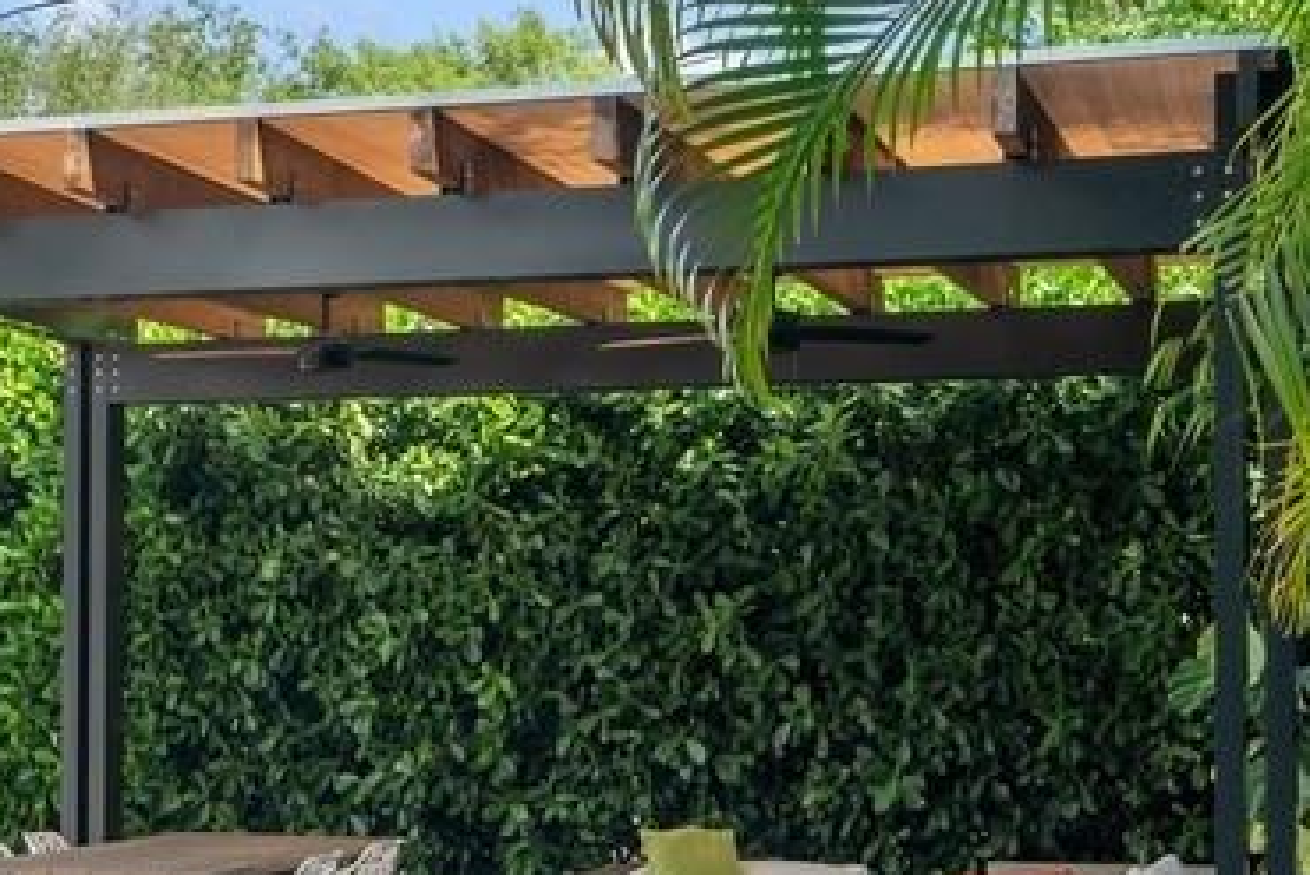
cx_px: 211
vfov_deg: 16.0
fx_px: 3094
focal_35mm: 85
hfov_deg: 23.5
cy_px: 620
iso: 200
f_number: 8
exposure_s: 1/400
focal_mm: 35
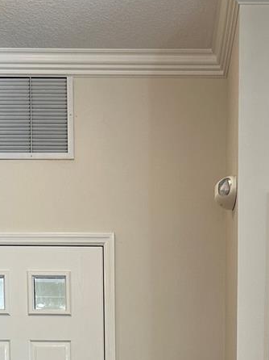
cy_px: 454
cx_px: 176
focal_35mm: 70
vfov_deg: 24.6
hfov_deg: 20.9
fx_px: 726
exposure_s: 1/120
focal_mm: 5.7
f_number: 1.5
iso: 80
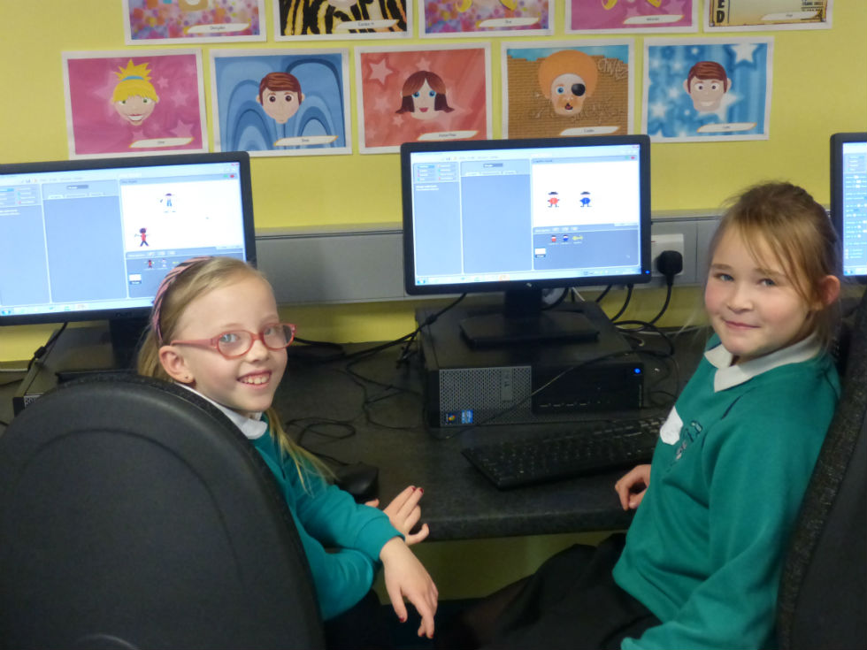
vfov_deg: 28.0
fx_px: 1302
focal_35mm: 52
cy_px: 325
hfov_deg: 36.8
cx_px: 434
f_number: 4.1
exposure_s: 1/30
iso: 800
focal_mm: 9.2
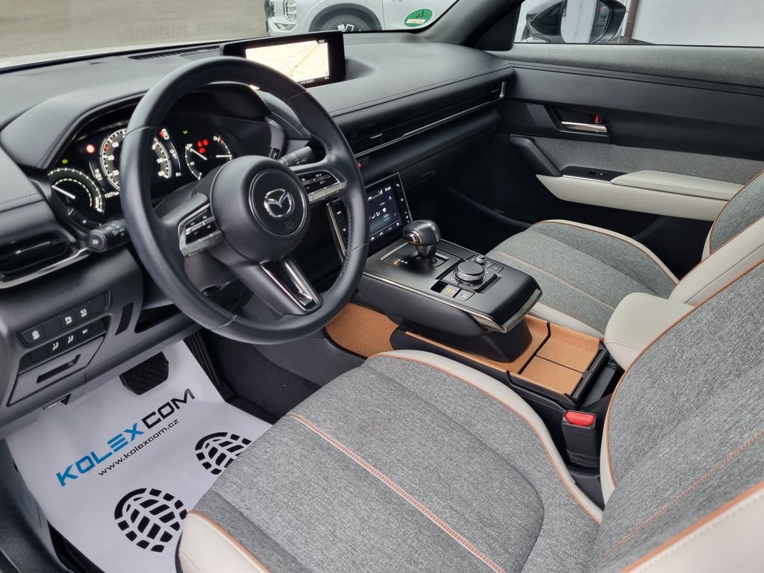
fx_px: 574
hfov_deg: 67.3
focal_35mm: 26
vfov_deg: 53.1
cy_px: 286
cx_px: 382
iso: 250
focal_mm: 5.4
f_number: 1.8
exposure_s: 1/43
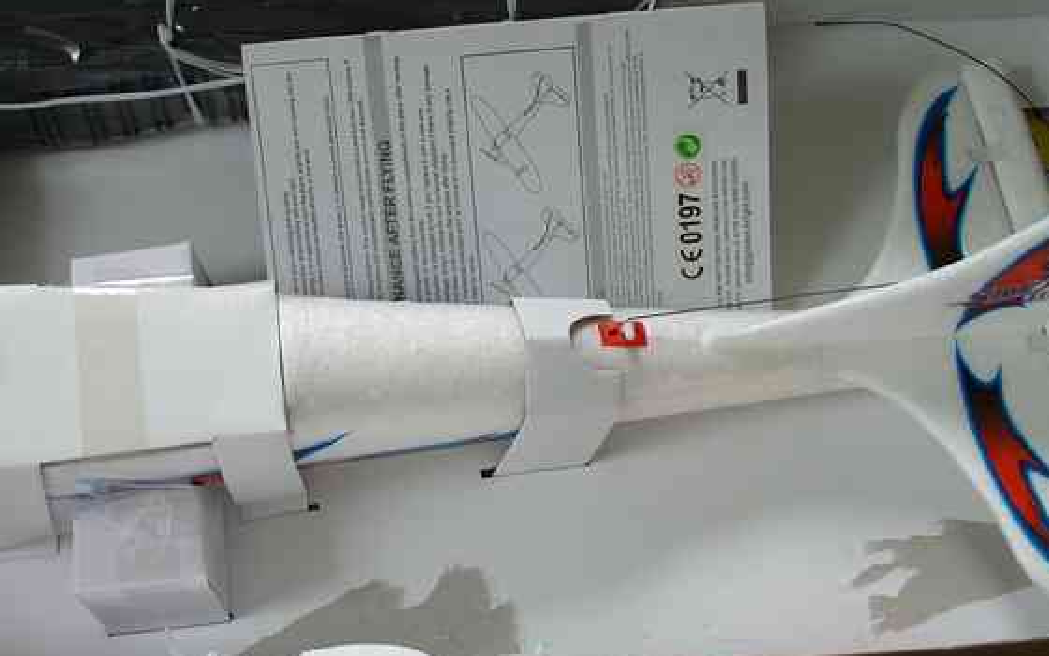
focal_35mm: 65
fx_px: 1859
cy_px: 273
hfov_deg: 31.4
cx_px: 404
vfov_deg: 20.0
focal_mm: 8.86
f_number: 2.9
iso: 50
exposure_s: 1/19
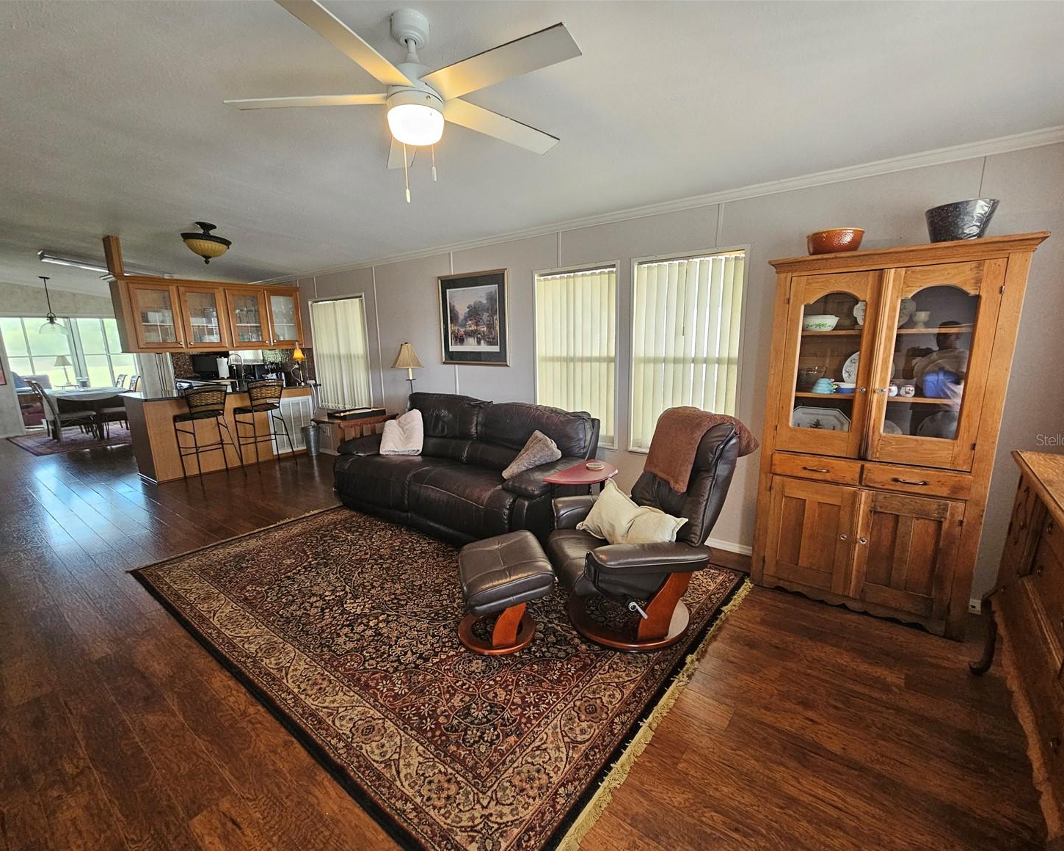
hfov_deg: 100.7
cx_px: 518
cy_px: 439
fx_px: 441
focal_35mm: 14
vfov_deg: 88.0
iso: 320
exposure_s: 1/60
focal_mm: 2.2
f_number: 2.2
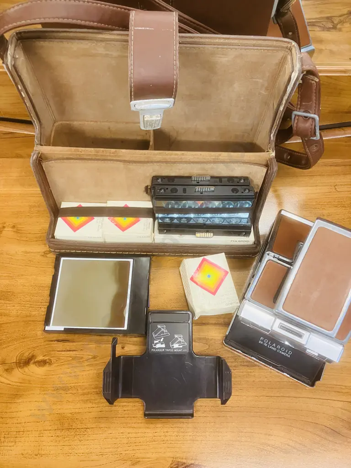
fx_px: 379
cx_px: 176
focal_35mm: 28
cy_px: 234
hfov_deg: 49.7
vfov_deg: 63.4
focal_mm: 3.99
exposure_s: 1/50
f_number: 1.8
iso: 200
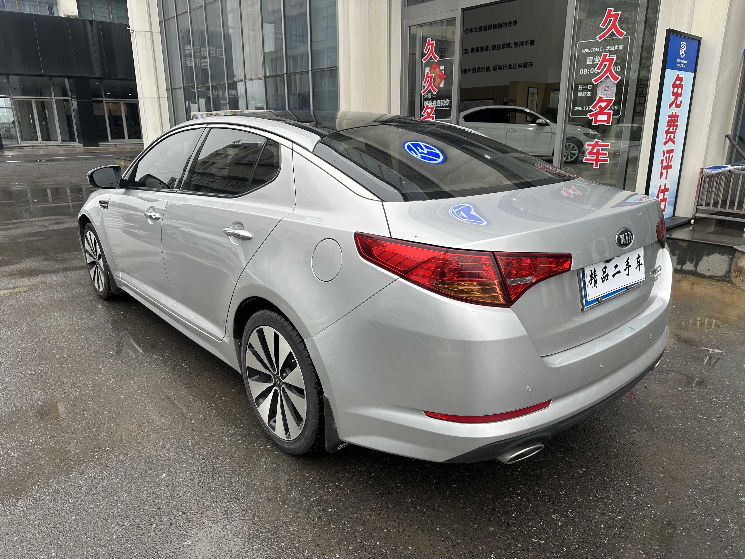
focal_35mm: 24
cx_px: 372
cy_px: 280
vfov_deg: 56.8
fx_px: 517
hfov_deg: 71.6
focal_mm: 6.86
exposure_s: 1/166
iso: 64
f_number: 1.78
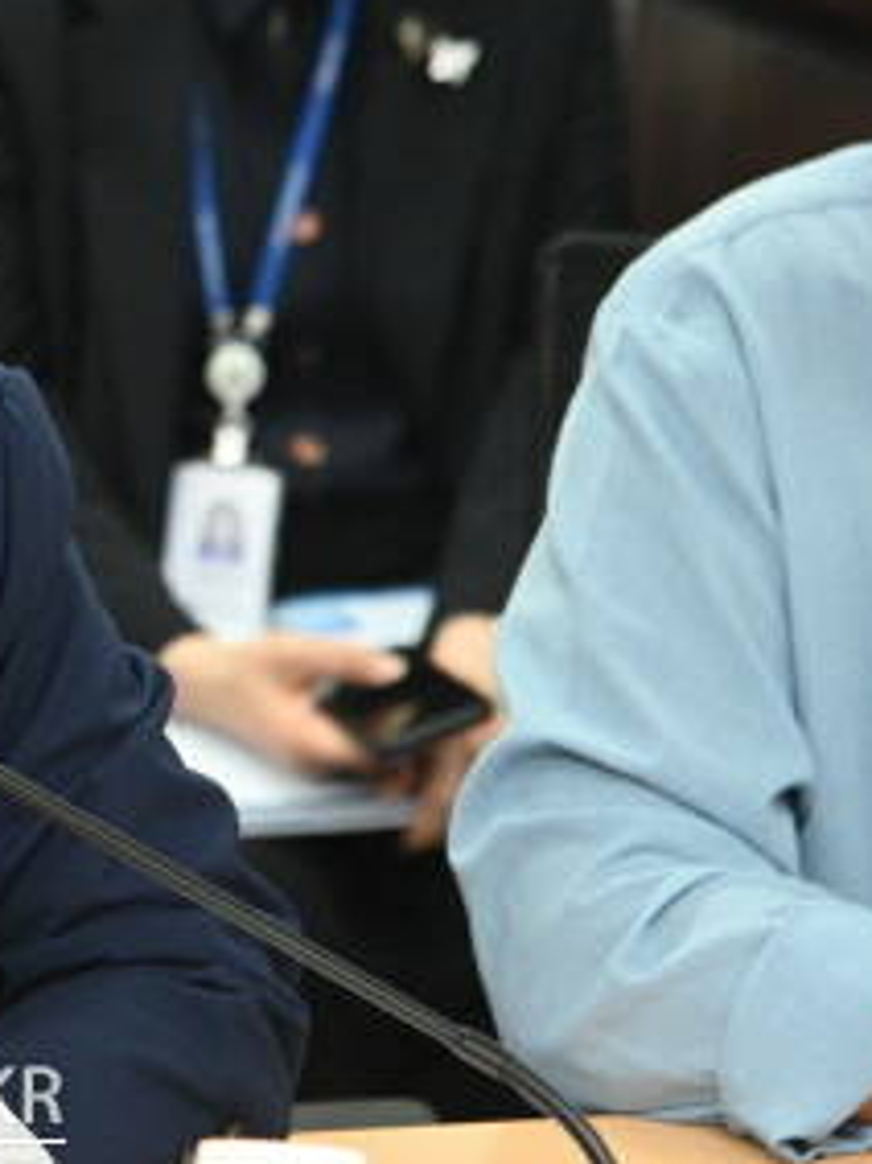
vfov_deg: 7.6
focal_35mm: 261
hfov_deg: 5.6
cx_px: -389
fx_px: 8773
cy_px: 500
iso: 3200
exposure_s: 1/200
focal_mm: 120
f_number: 4
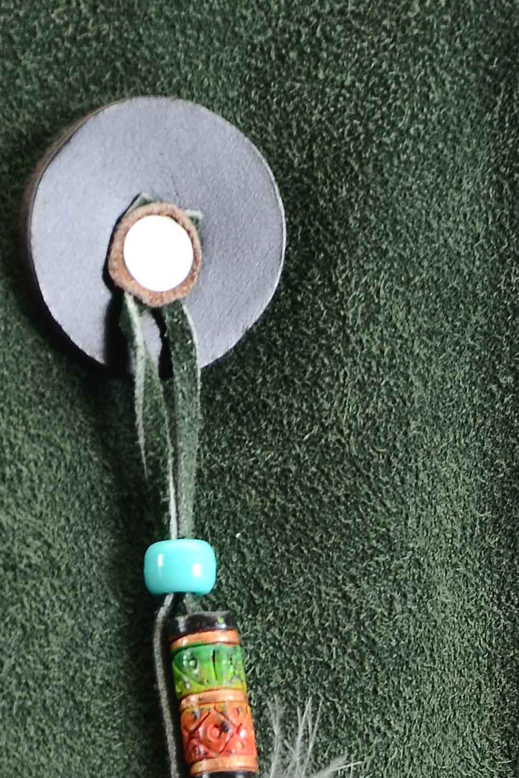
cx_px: 368
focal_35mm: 540
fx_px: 11668
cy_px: 1143
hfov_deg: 2.5
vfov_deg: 3.8
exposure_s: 1/80
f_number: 6.3
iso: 160
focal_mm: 105
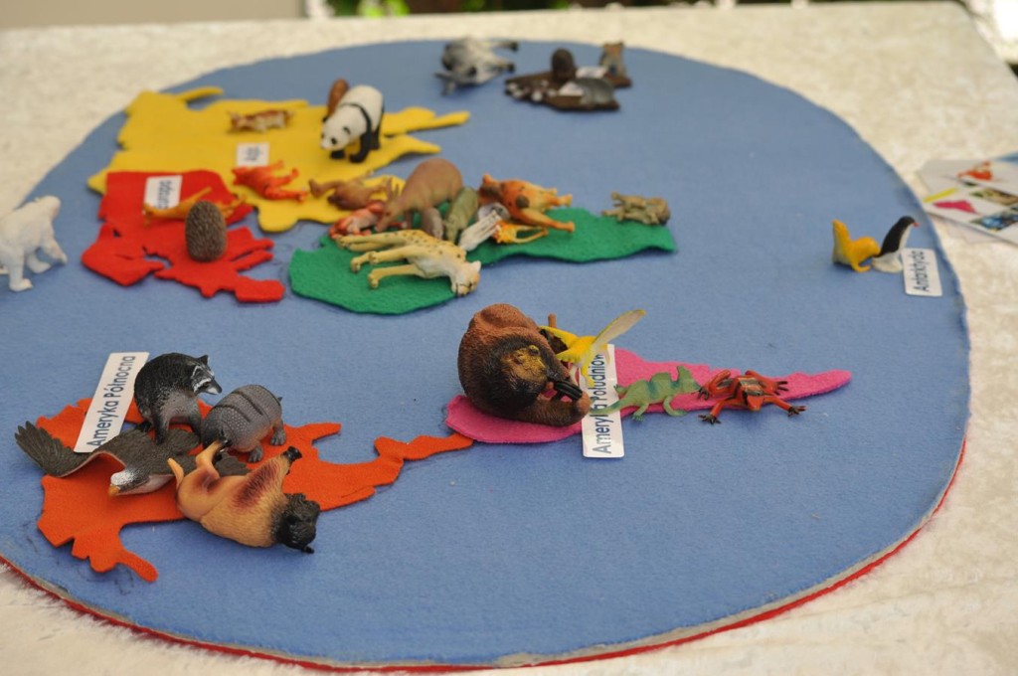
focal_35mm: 82
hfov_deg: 24.6
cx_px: 509
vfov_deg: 16.5
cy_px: 338
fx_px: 2330
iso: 400
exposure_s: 1/100
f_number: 6.3
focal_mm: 55
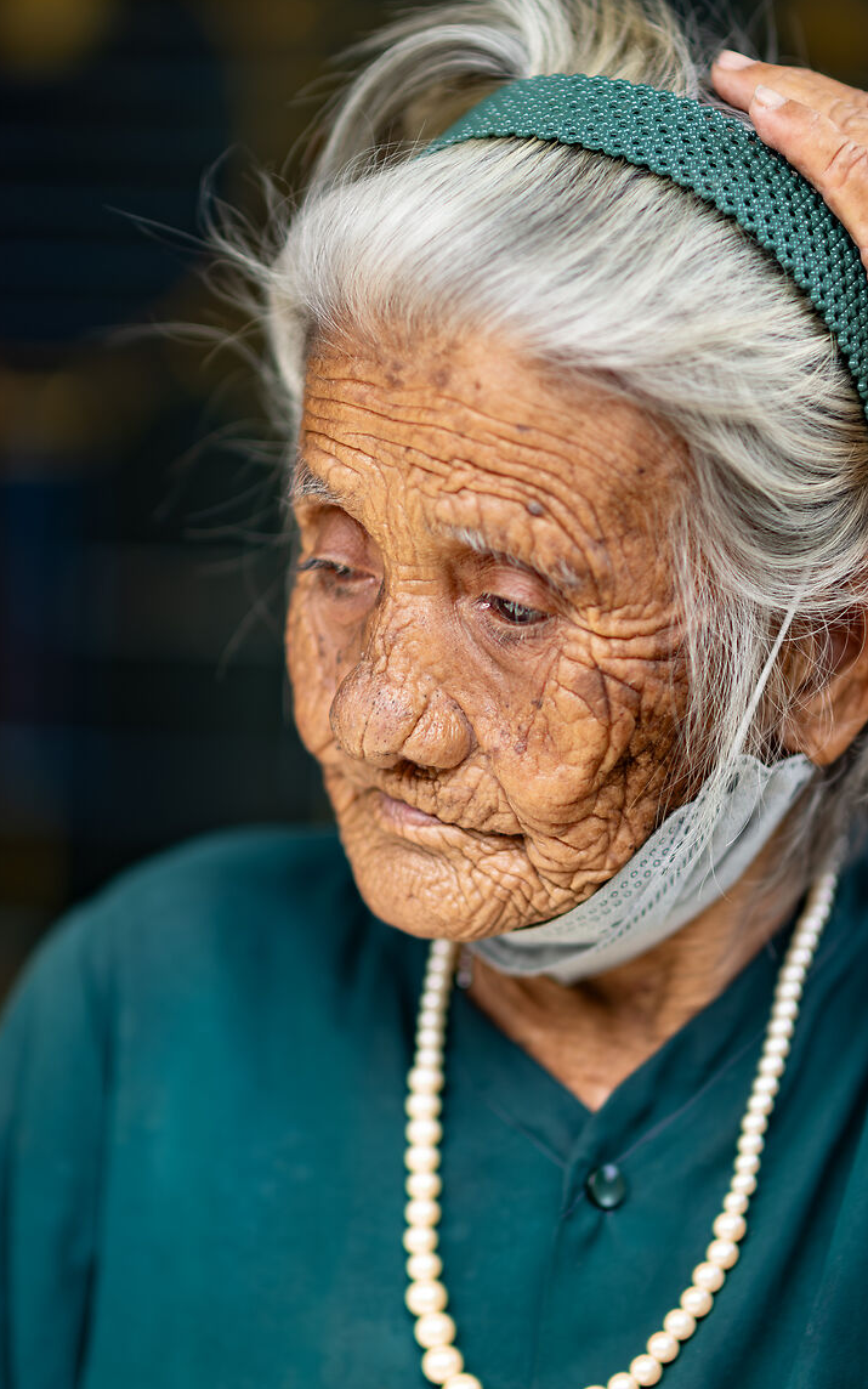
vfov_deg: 16.8
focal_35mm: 124
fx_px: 4693
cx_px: 374
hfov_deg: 10.6
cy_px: 653
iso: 100
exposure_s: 1/1600
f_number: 0.95
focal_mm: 58
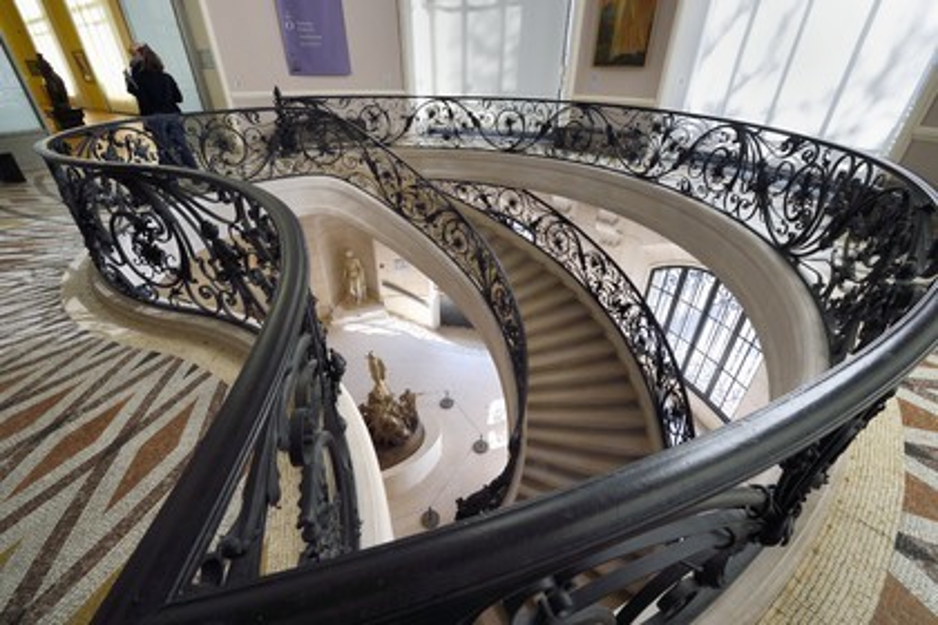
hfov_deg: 104.3
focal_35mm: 14
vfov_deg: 81.2
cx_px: 469
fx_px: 365
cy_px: 312
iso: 400
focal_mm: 14
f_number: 13
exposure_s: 1/50
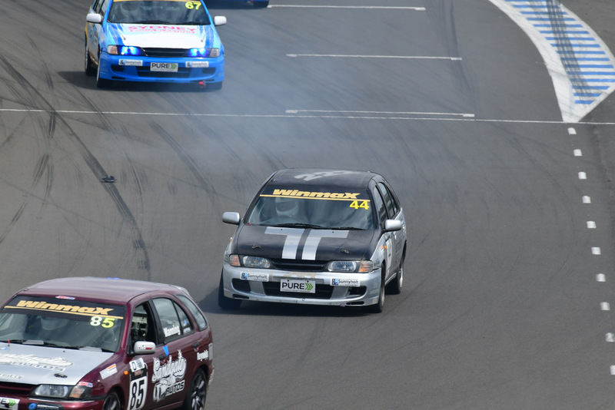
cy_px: 205
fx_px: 11791
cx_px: 308
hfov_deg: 3.0
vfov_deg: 2.0
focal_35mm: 690
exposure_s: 1/640
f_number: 10
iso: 320
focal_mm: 460
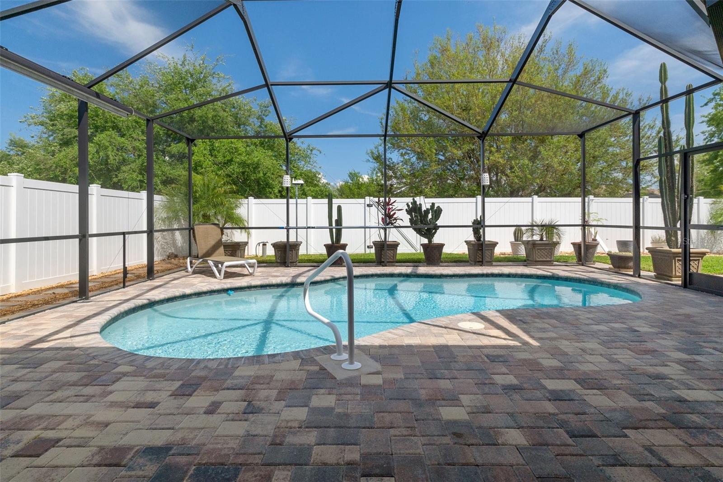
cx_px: 362
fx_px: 361
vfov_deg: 67.4
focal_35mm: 18
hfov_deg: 90.0
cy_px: 241
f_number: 8
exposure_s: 1/350
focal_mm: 12
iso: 320
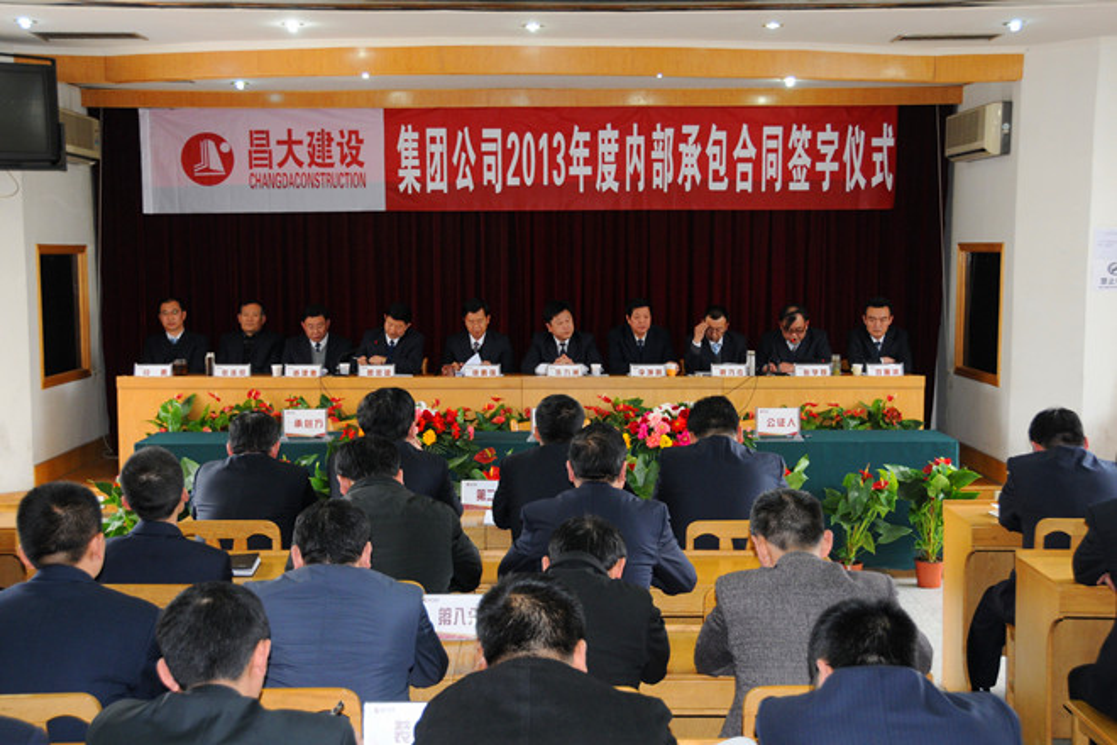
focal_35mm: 46
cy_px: 372
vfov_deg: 28.9
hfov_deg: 42.3
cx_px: 558
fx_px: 1443
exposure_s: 1/60
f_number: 4.5
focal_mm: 31
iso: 640
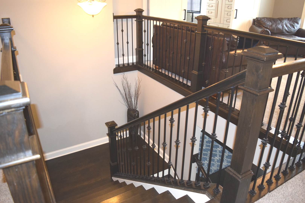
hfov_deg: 67.4
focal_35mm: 27
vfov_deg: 47.9
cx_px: 152
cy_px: 102
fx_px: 229
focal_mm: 18
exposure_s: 1/60
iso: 1800
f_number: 3.5
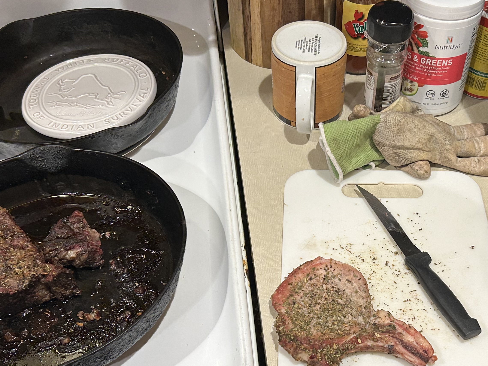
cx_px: 322
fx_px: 648
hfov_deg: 40.8
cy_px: 239
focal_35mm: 46
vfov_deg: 31.3
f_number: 1.5
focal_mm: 5.7
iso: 125
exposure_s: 1/60
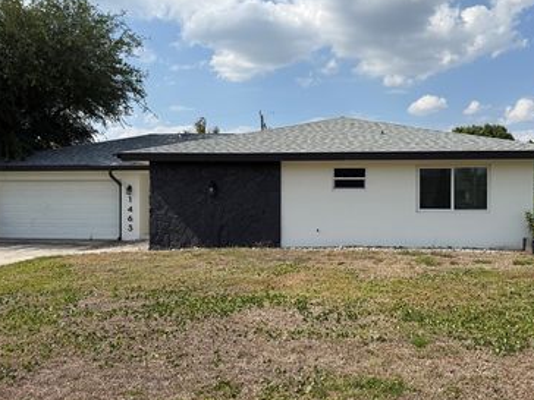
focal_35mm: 33
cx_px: 312
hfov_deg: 55.1
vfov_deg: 42.9
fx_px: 509
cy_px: 197
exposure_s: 1/5714
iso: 80
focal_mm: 6.76
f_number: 1.78
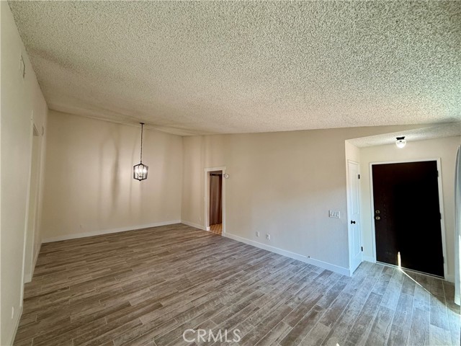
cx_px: 230
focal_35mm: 14
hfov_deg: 102.1
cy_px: 173
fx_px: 186
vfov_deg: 85.7
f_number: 2.2
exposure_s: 1/120
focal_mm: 2.22
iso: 200
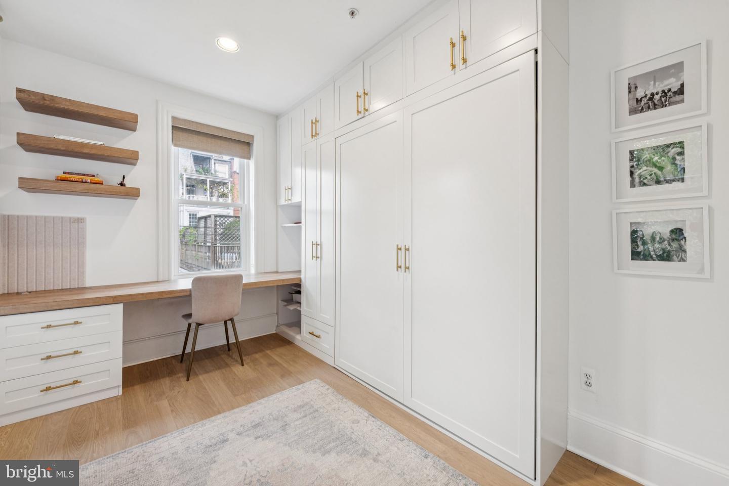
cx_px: 364
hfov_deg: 104.3
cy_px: 243
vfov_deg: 81.2
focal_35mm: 14
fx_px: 283
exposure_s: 1/8
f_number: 10
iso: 320
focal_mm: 14
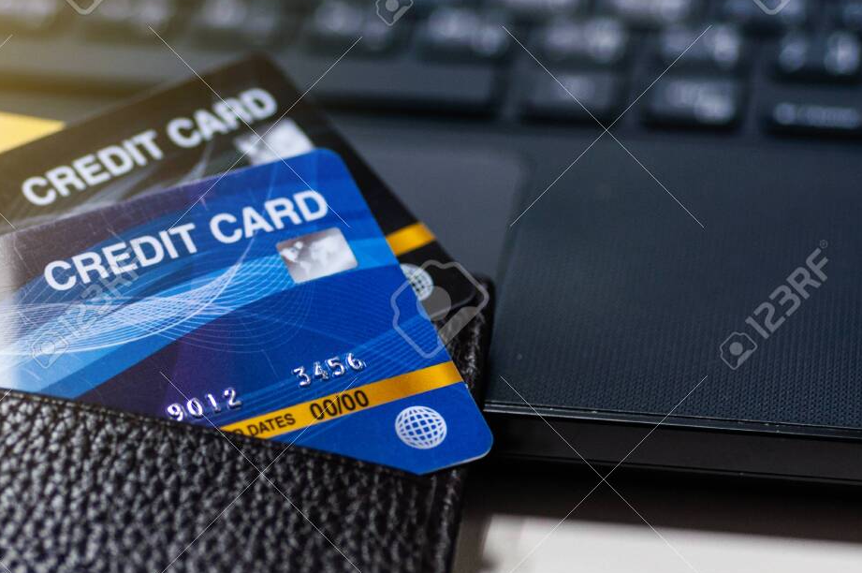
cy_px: 269
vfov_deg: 10.8
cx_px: 260
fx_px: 3038
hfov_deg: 16.1
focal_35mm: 127
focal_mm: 60
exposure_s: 1/40
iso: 320
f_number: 3.2
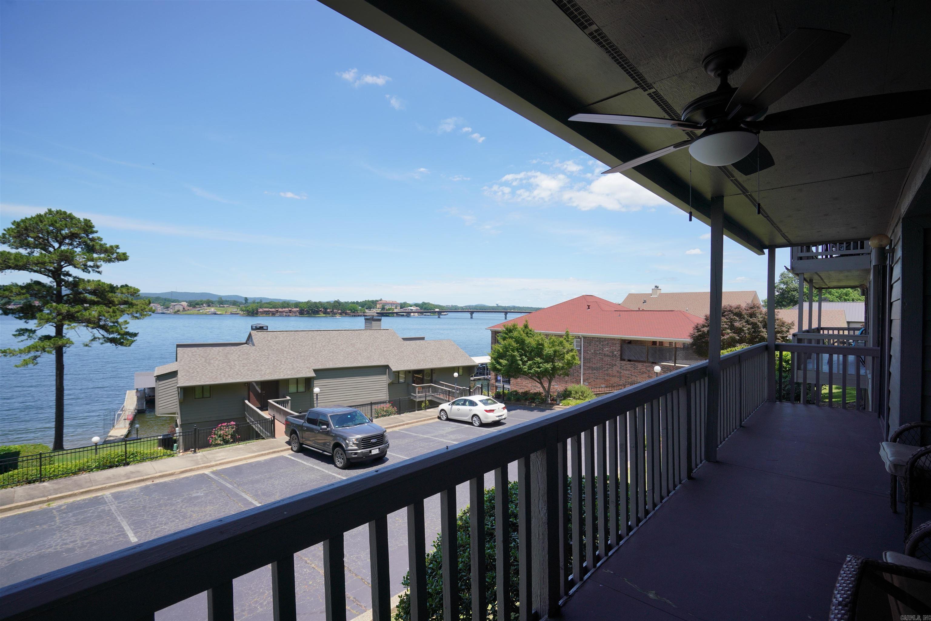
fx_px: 414
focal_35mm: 16
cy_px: 310
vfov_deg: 73.8
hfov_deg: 96.7
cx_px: 466
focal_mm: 16
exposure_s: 1/640
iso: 250
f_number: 7.1
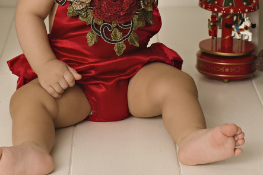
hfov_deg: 14.4
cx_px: 104
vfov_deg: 9.5
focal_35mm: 142
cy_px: -42
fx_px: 1040
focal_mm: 35
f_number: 3.5
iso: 500
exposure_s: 1/250
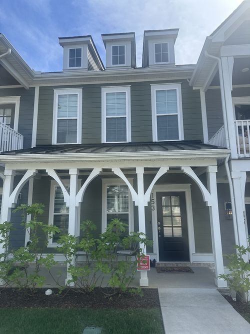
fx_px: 231
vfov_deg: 71.6
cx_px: 125
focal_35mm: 24
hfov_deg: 56.8
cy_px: 167
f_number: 1.78
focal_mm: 6.86
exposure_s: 1/2410
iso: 80
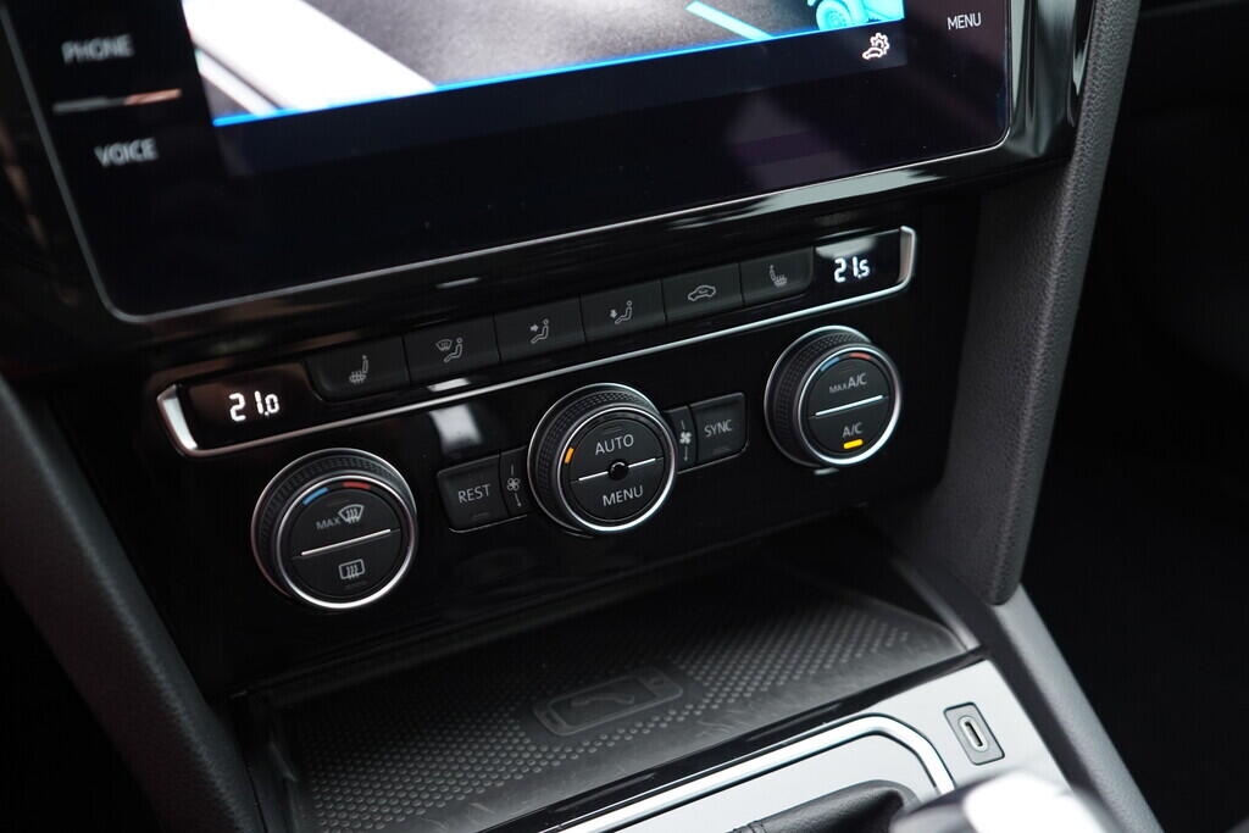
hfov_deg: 53.1
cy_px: 416
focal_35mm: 36
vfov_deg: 36.9
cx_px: 624
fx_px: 1249
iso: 400
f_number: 2.8
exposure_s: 1/40
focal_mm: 24
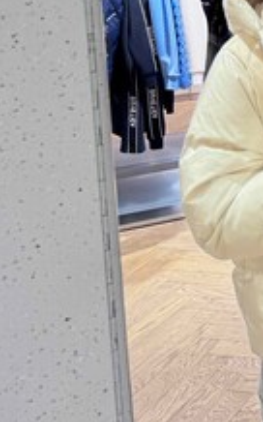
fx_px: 804
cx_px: 574
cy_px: 41
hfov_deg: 14.4
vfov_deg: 28.3
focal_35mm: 70
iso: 125
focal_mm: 6.76
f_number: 1.78
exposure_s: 1/60
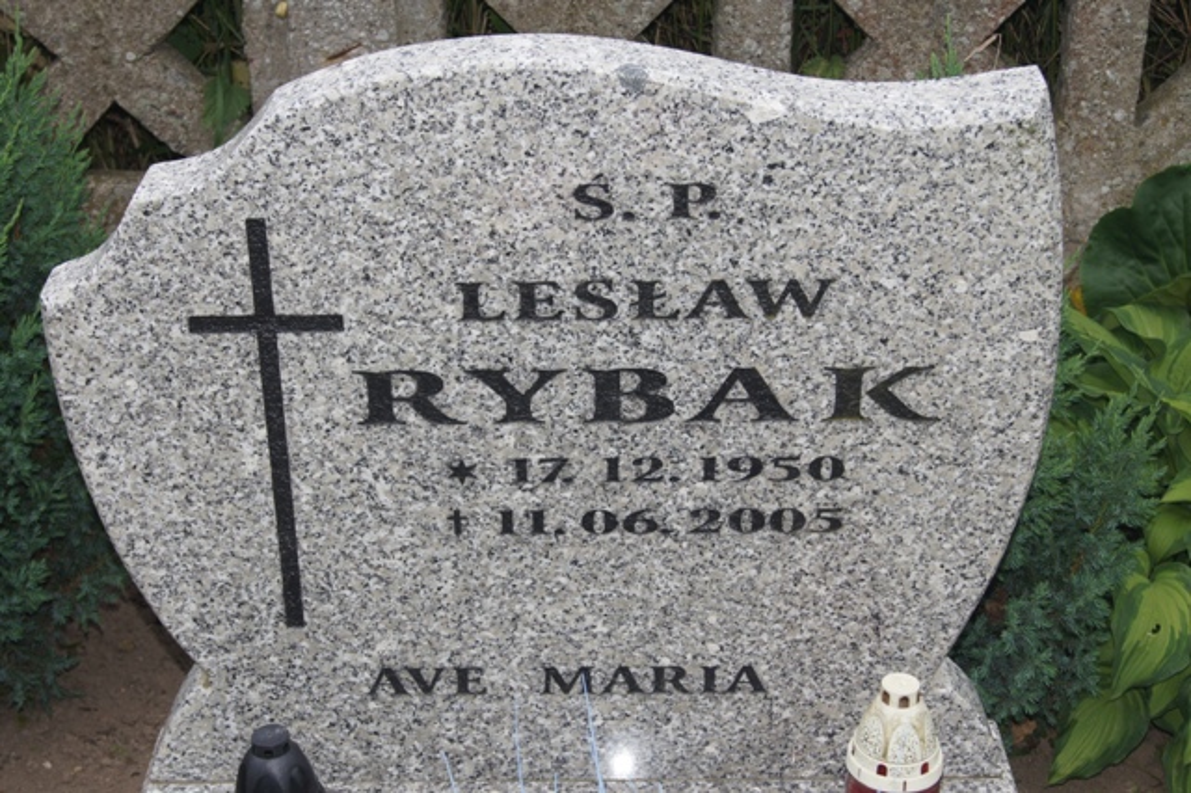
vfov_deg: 22.6
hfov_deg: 33.4
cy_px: 396
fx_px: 1984
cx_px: 596
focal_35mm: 60
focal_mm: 40
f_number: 9
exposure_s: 1/160
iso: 200
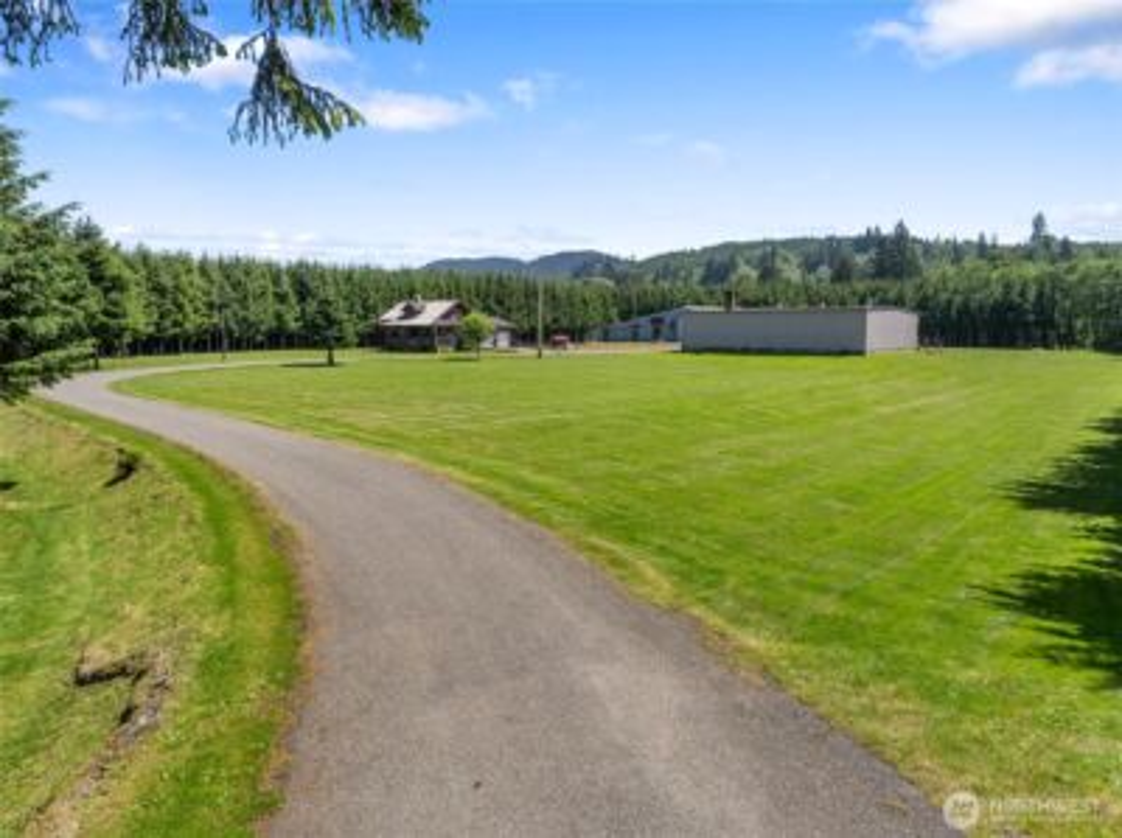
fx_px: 777
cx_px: 561
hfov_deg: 71.7
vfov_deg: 56.7
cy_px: 419
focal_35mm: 24
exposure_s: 1/160
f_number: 2.8
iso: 100
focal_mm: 12.29
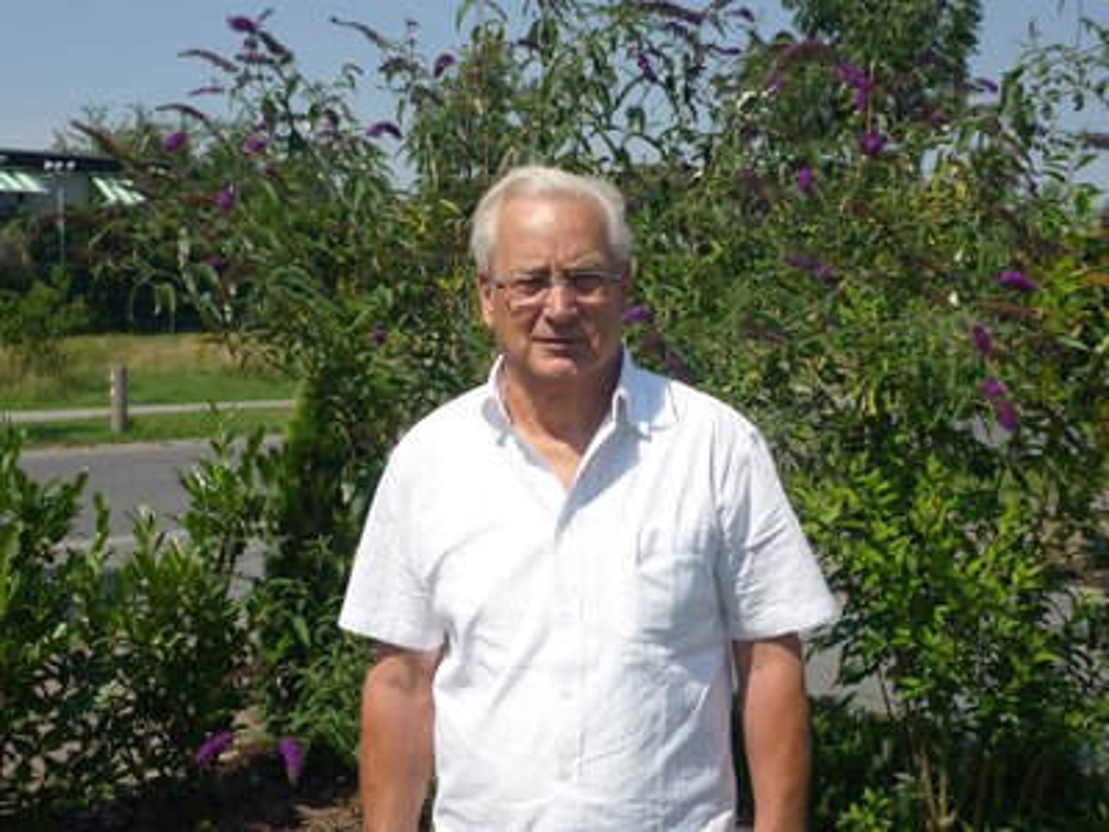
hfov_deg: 40.4
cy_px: 416
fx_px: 1506
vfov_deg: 30.9
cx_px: 554
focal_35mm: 47
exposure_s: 1/250
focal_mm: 7.8
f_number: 9
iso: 100
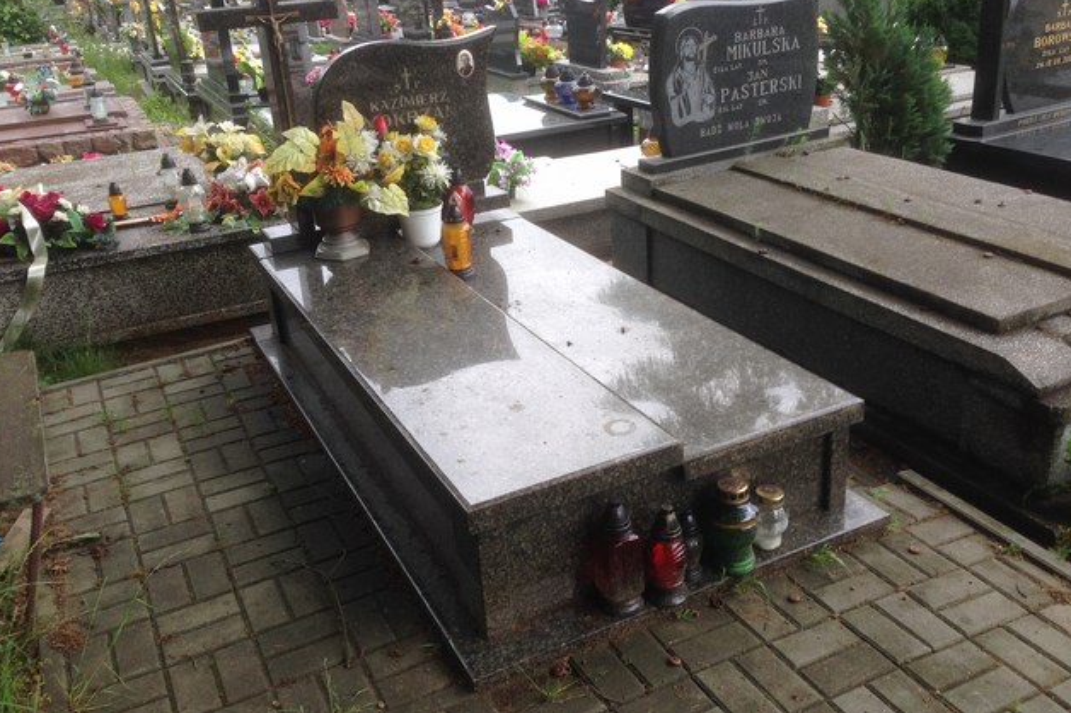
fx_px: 1041
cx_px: 539
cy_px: 331
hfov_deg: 54.5
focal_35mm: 35
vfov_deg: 37.8
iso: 50
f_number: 2.4
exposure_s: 1/198
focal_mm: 4.12
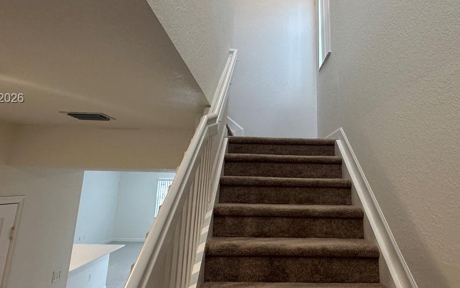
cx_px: 270
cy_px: 99
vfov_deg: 46.9
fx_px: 326
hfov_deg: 69.9
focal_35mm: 26
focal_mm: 2.22
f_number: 2.2
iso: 200
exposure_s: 1/120
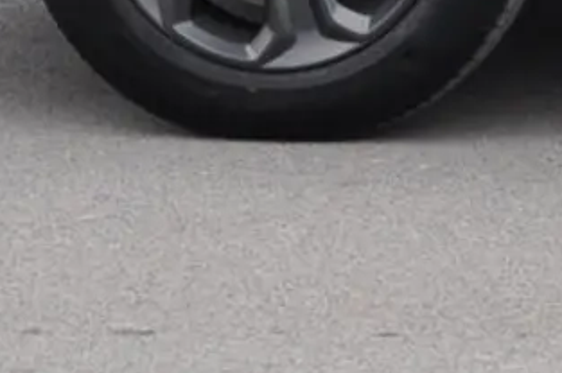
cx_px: 1314
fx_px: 5605
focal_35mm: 359
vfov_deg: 3.8
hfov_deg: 5.6
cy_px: -432
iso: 400
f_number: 5.6
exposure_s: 1/125
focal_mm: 35
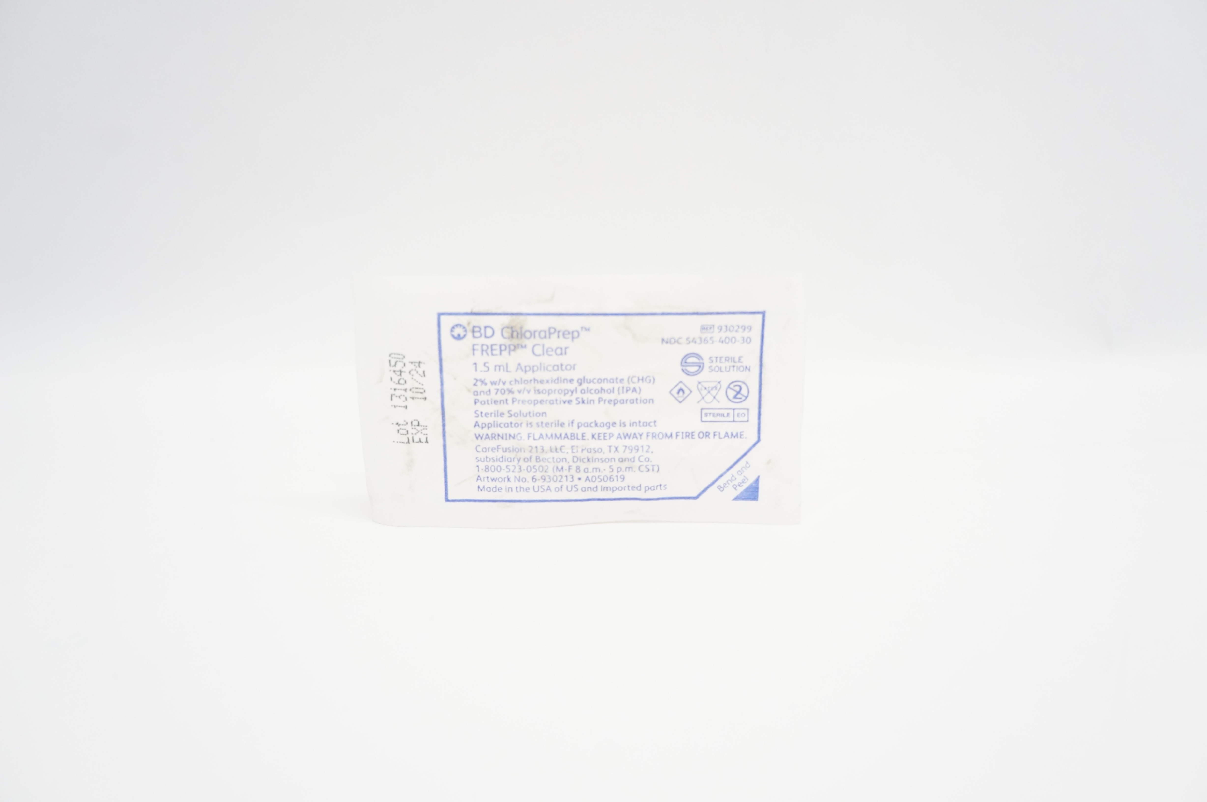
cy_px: 401
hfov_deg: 67.4
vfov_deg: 47.8
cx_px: 604
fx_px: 904
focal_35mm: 27
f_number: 6.3
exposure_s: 1/60
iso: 800
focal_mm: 18
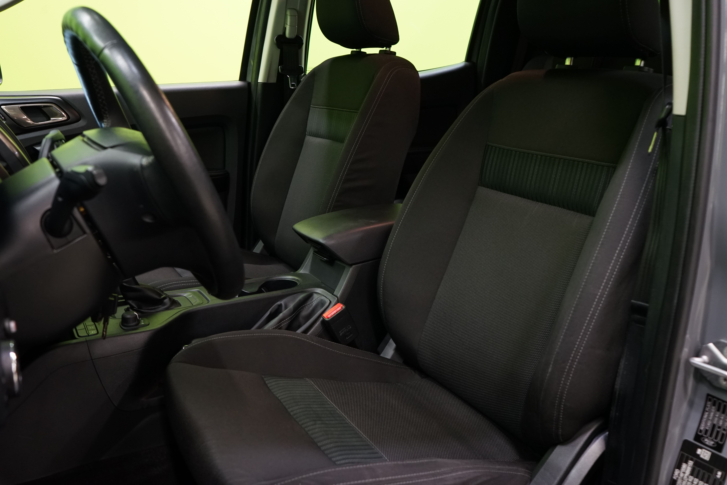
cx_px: 364
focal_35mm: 32
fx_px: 646
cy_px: 242
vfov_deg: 41.1
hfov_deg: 58.7
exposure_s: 1/20
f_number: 5.6
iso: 1600
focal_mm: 32
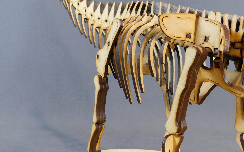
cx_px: 154
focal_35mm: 37
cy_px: 85
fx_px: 246
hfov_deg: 52.1
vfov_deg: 34.4
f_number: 3
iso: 400
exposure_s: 1/15
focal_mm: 4
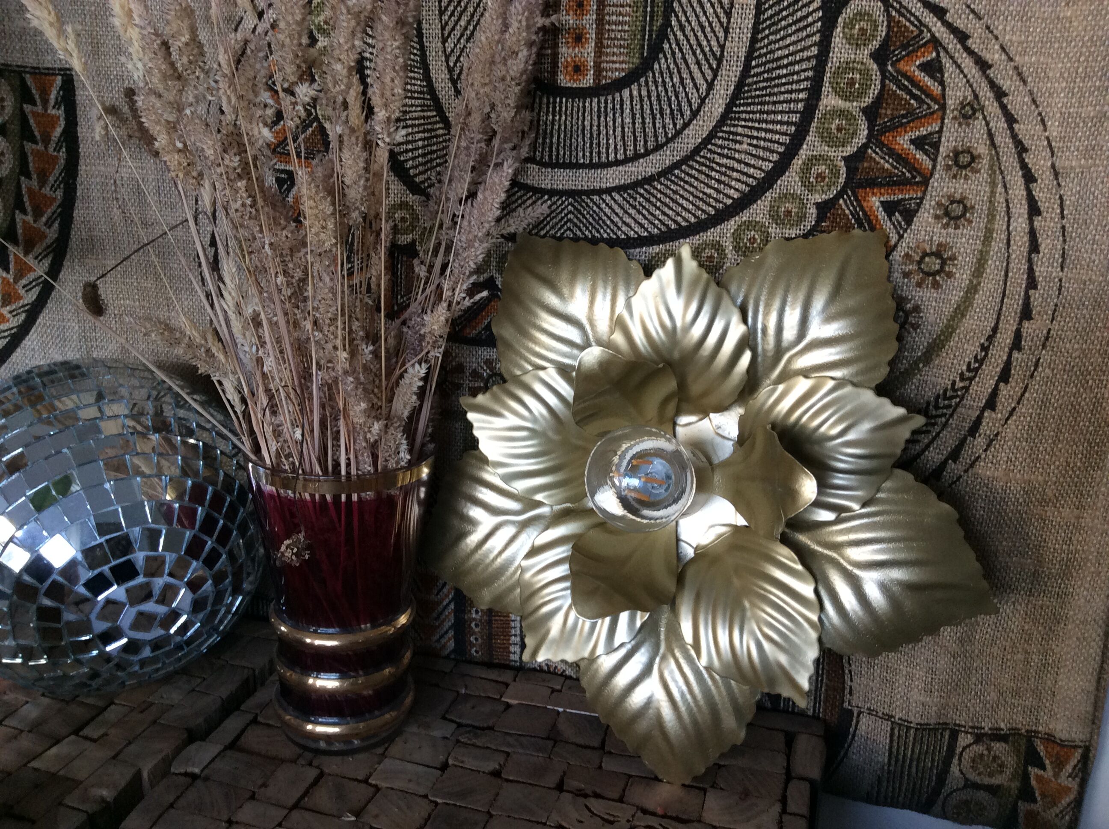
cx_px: 554
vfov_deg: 44.1
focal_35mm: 32
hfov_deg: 56.9
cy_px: 414
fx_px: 1024
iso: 64
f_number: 2.4
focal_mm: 3.3
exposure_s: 1/25
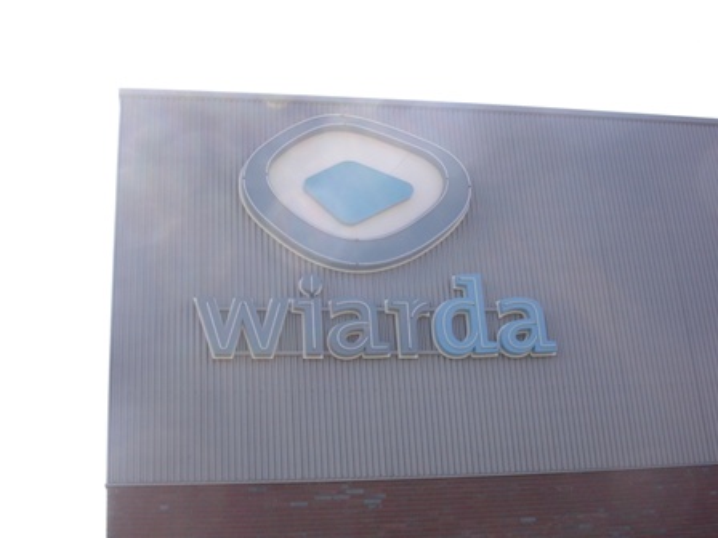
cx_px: 359
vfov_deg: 32.2
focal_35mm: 45
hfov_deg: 42.1
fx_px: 933
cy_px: 269
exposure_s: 1/203
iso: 70
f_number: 5.8
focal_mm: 6.7
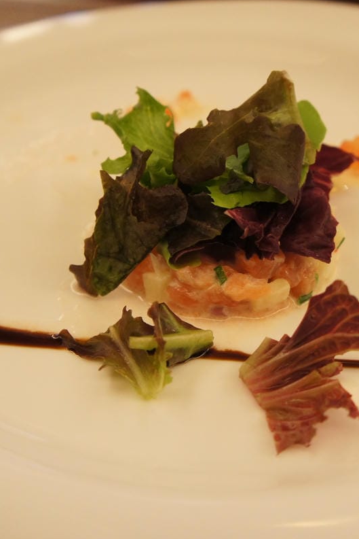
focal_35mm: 59
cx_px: 211
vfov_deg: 33.9
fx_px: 882
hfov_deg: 23.0
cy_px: 268
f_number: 4.5
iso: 1600
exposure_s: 1/30
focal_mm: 26
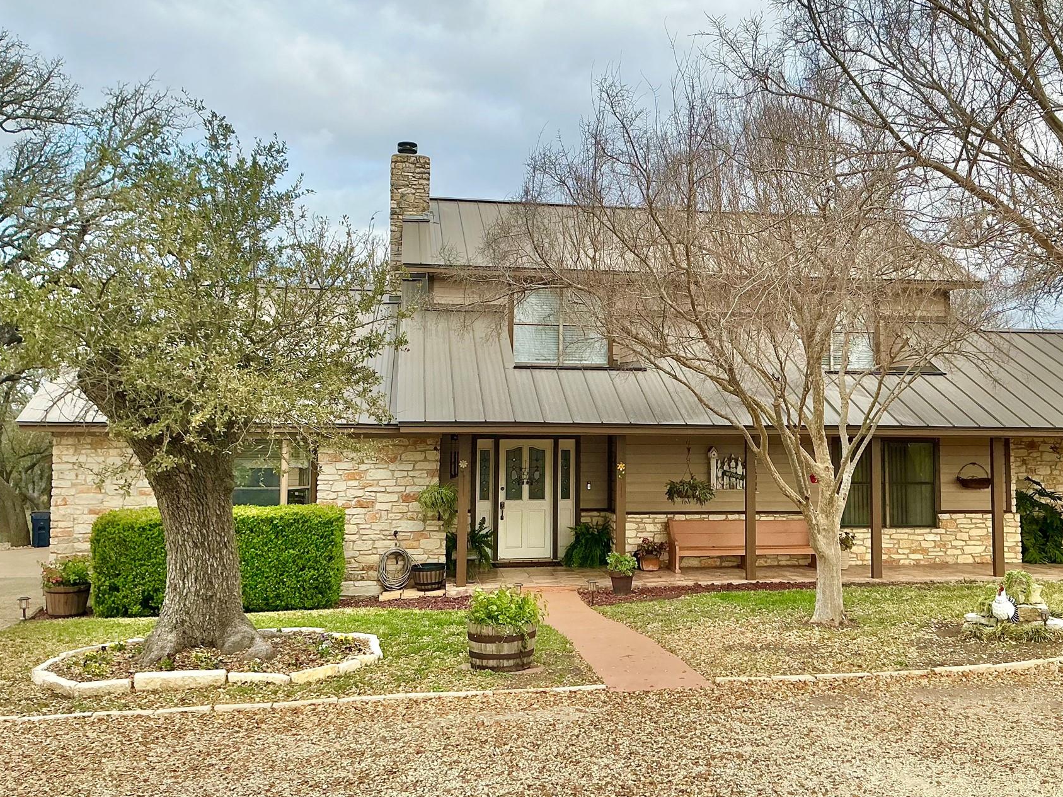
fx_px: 1044
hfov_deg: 53.8
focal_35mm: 34
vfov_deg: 41.7
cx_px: 611
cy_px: 362
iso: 25
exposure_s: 1/978
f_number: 1.8
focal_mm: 3
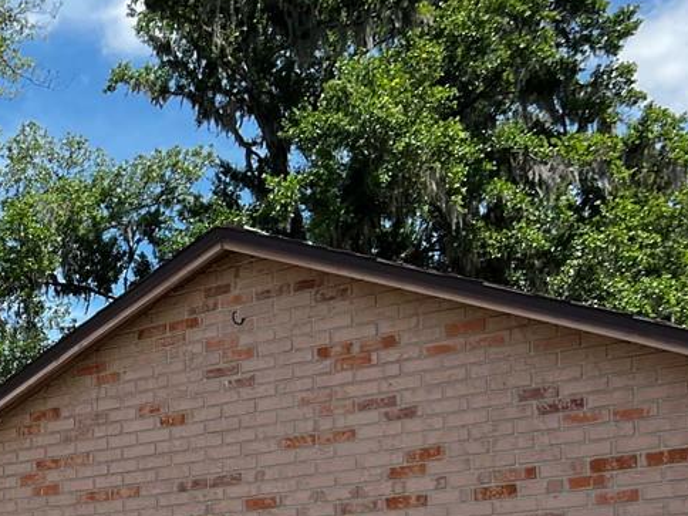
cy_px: 580
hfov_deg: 20.6
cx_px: -225
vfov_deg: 16.6
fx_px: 1709
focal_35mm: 86
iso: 50
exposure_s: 1/1901
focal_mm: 5.7
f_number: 1.5
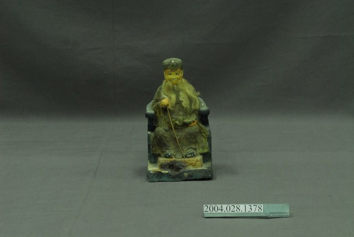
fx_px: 886
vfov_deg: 15.2
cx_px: 177
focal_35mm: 90
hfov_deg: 22.6
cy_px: 118
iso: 1000
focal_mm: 60
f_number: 10
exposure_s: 1/20
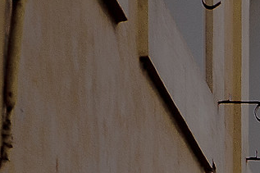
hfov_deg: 5.1
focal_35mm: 378
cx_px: 863
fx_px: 2728
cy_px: 618
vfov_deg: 3.5
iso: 200
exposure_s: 1/640
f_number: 5.6
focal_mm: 50
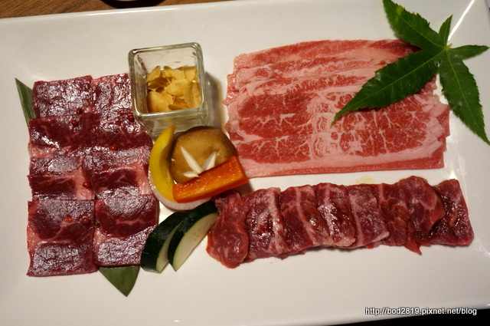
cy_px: 163
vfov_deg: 34.1
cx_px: 245
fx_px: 530
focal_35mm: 39
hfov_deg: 49.6
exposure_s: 1/100
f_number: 4.5
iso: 3200
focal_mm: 26
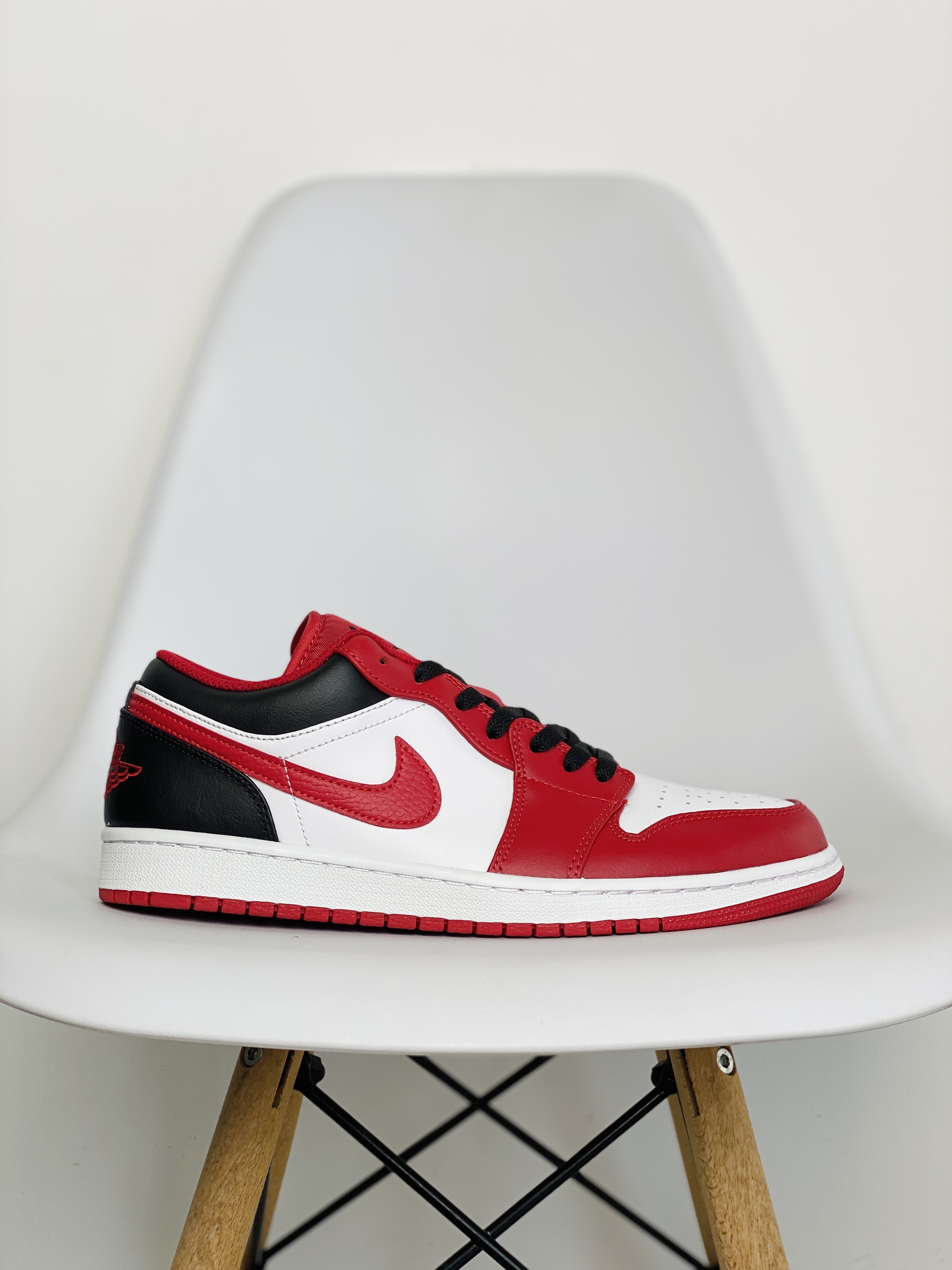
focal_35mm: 52
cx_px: 476
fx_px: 1907
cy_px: 635
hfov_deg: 28.0
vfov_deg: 36.8
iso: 20
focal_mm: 6
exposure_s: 1/130
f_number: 2
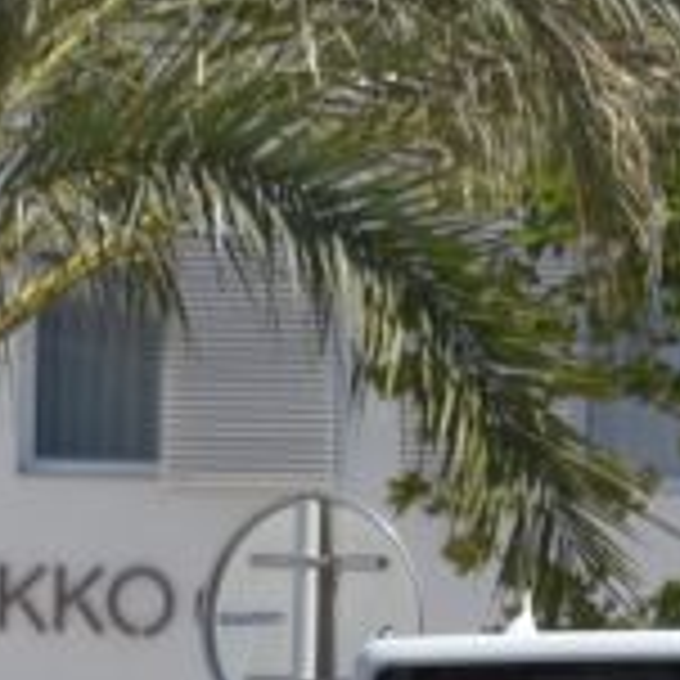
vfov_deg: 2.6
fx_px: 14913
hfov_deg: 2.6
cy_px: 1365
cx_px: 1153
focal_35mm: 671
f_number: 6.3
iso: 100
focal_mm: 116
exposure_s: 1/640
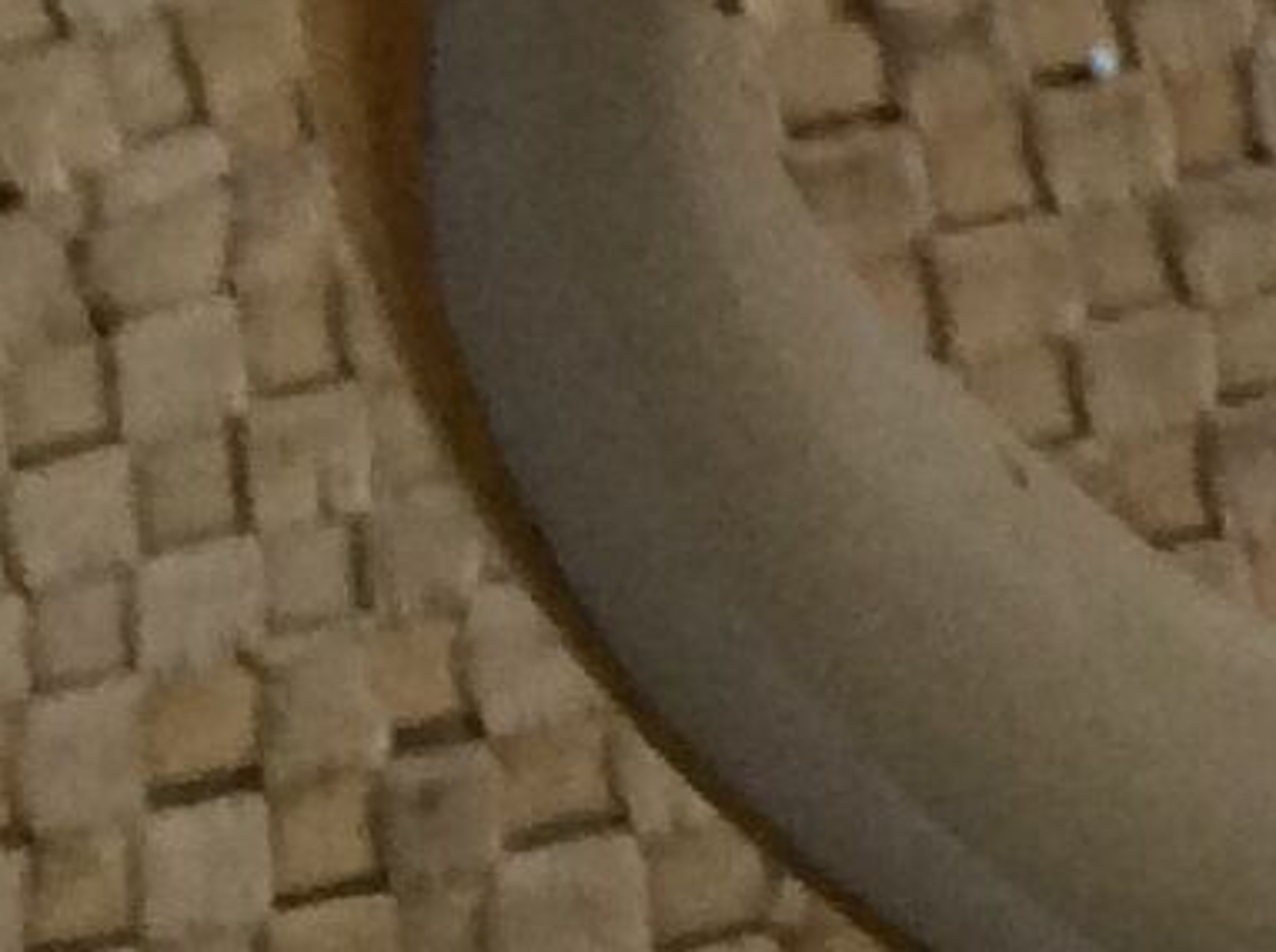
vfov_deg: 6.8
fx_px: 7984
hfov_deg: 7.9
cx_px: 3765
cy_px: -117
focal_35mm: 217
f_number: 2.4
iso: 64
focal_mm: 3.3
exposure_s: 1/25
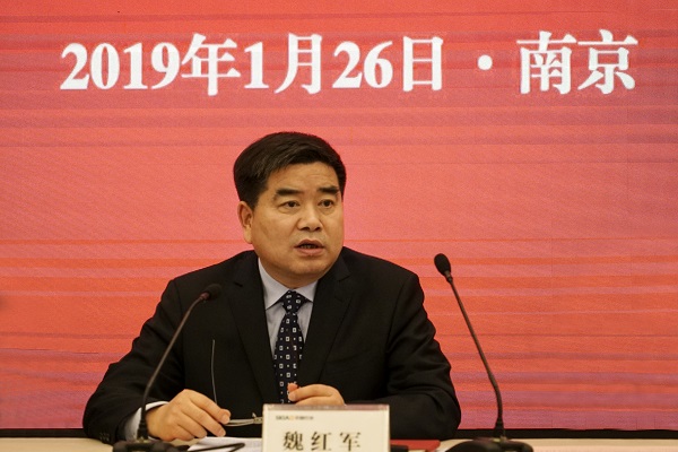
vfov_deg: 12.2
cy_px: 226
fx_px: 2109
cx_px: 339
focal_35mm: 112
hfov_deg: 18.3
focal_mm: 112
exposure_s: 1/125
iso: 4000
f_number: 6.3
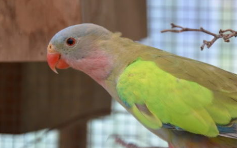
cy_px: 68
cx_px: 190
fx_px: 1007
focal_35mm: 156
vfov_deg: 8.4
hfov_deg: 13.4
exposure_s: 1/320
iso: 400
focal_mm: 62
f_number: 5.3
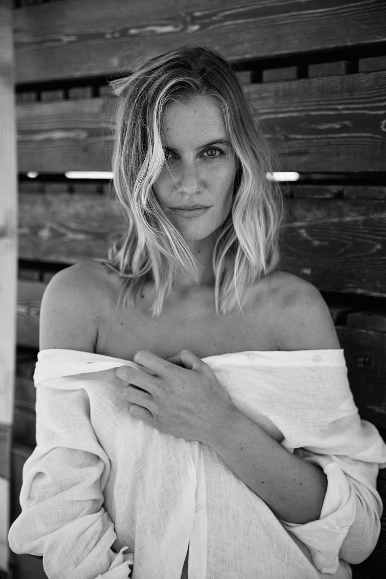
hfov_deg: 25.9
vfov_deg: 38.0
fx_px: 841
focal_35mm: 52
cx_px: 193
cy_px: 290
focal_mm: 52.3
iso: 200
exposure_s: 1/2500
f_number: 2.8
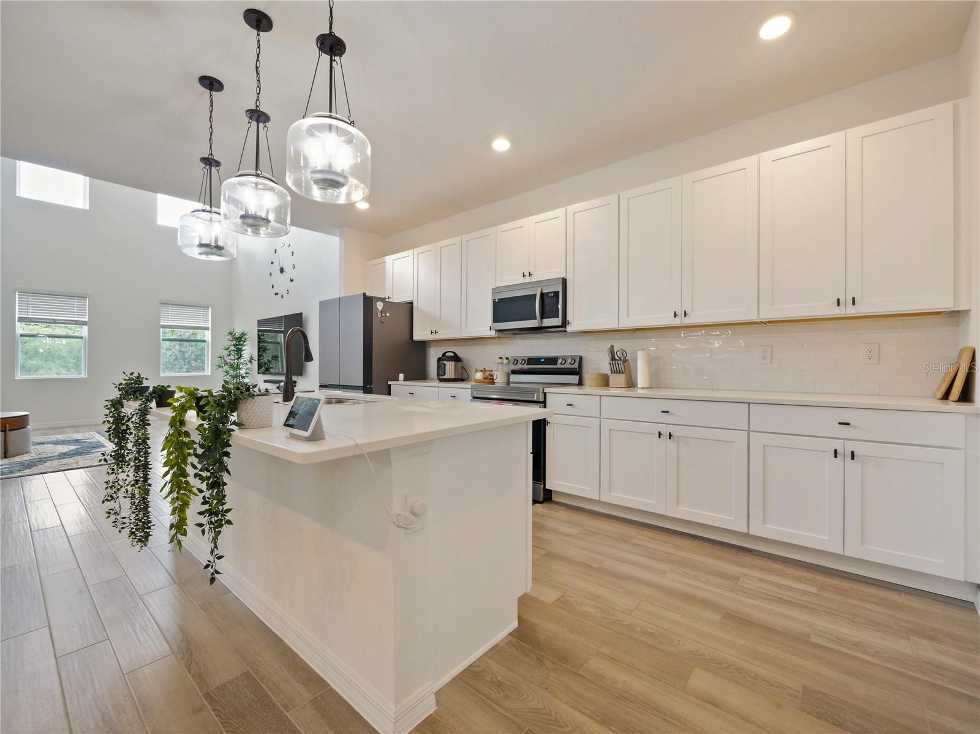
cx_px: 490
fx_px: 396
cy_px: 367
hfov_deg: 102.1
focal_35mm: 14
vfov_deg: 85.6
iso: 1250
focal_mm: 7
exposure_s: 1/60
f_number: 4
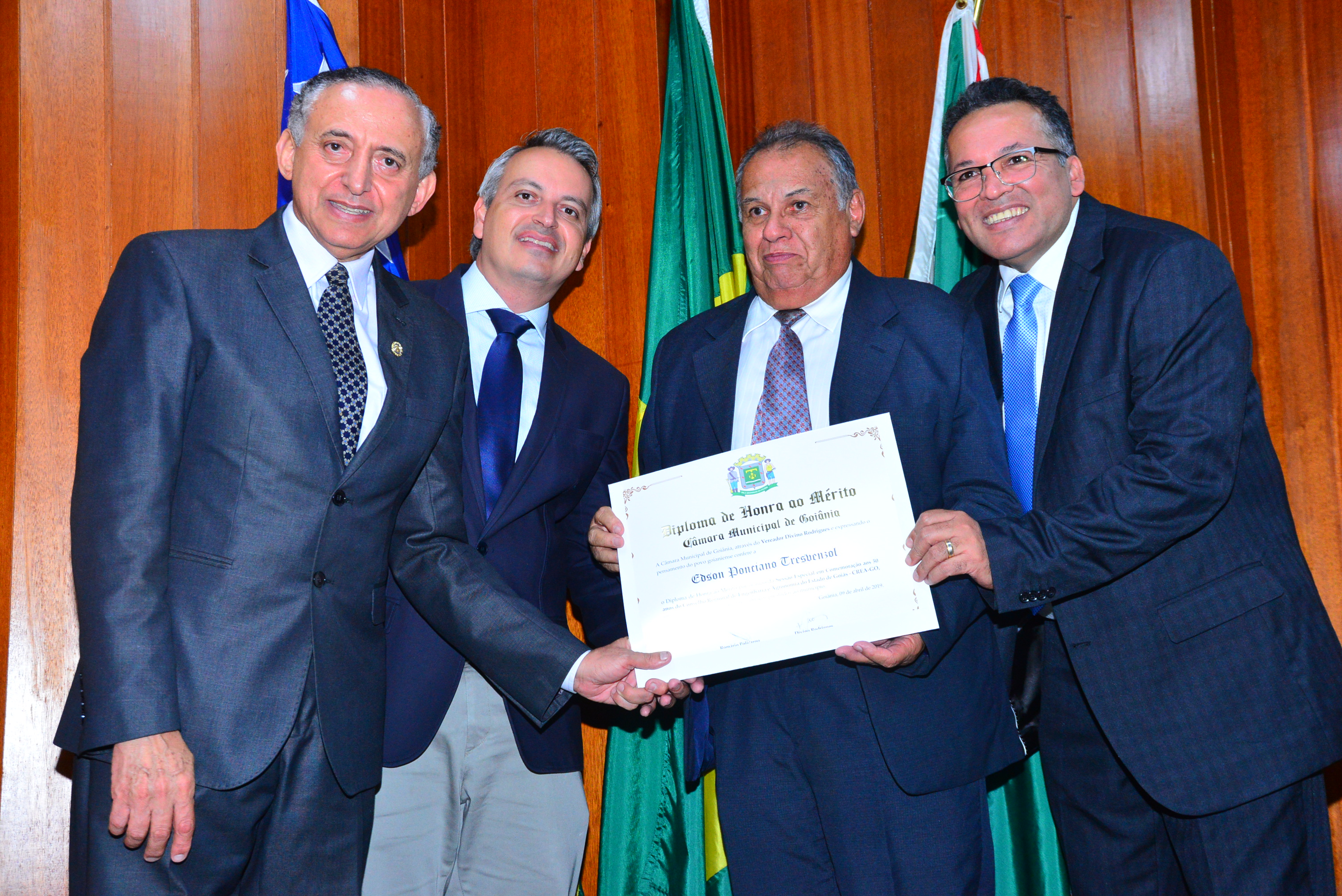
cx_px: 671
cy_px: 448
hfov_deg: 39.6
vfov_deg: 27.0
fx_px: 1865
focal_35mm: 50
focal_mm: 50
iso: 3200
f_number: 5.6
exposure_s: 1/125
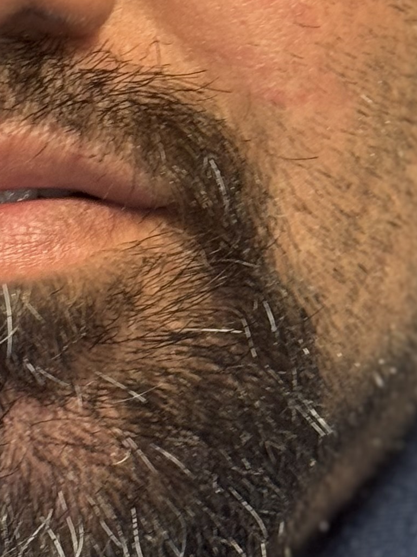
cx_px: -46
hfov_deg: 7.8
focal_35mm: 189
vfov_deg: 10.4
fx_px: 3036
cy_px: -20
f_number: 1.78
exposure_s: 1/60
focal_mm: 6.76
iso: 100
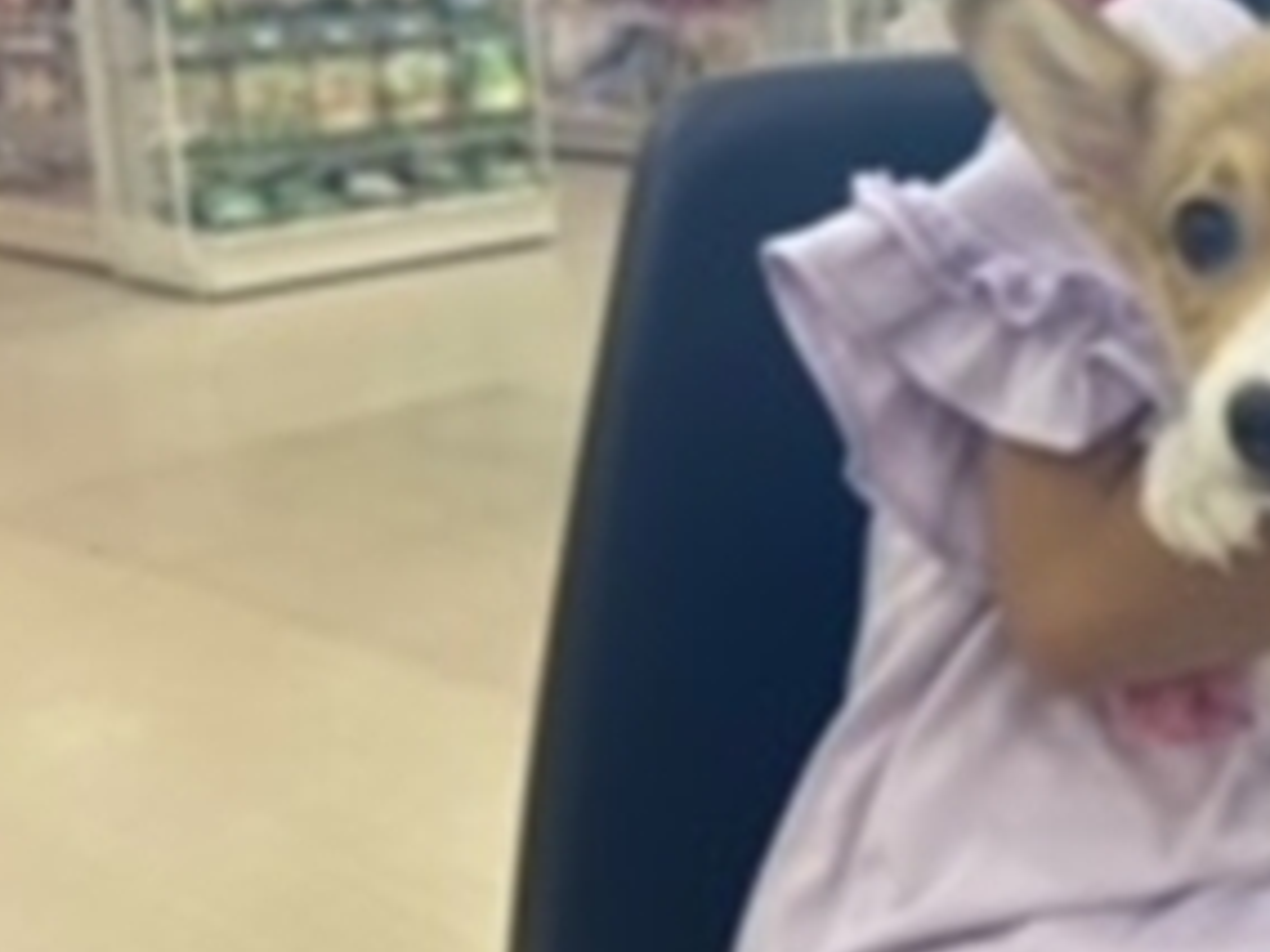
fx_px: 2018
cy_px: 277
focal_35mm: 55
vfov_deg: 26.3
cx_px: 1230
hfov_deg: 32.5
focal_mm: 4.25
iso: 125
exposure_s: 1/120
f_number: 1.8
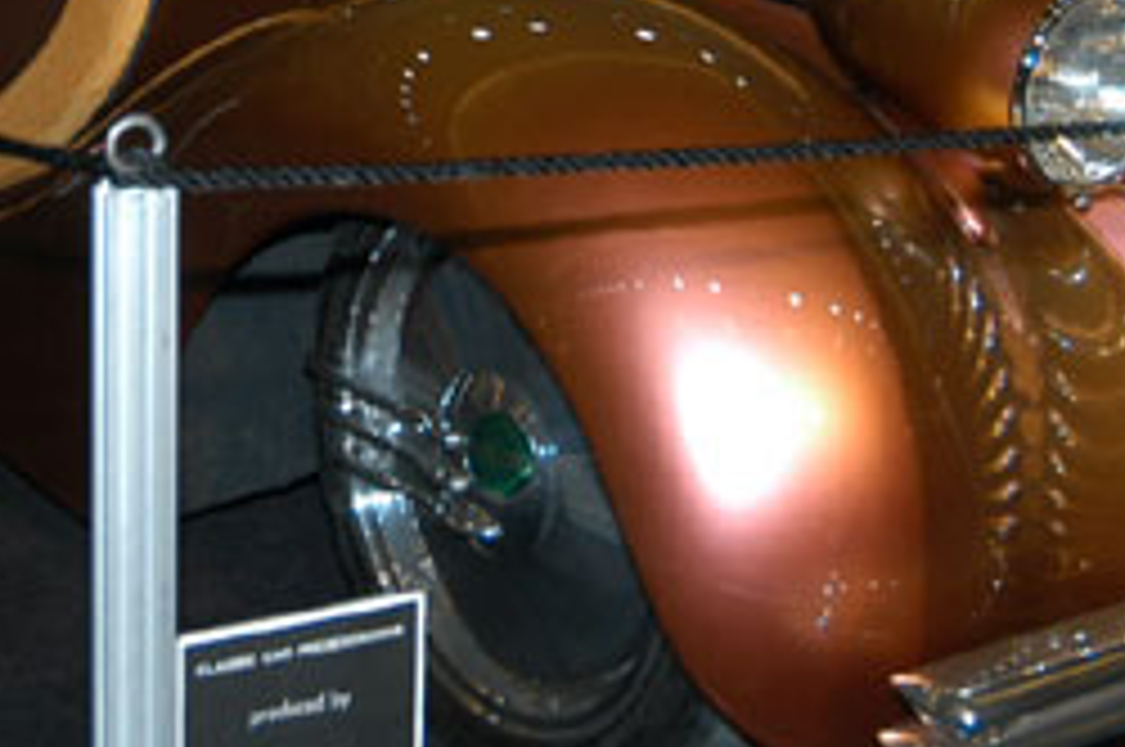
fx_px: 4057
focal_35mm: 130
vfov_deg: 10.4
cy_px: -135
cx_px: 515
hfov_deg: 15.8
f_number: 5
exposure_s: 1/60
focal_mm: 32
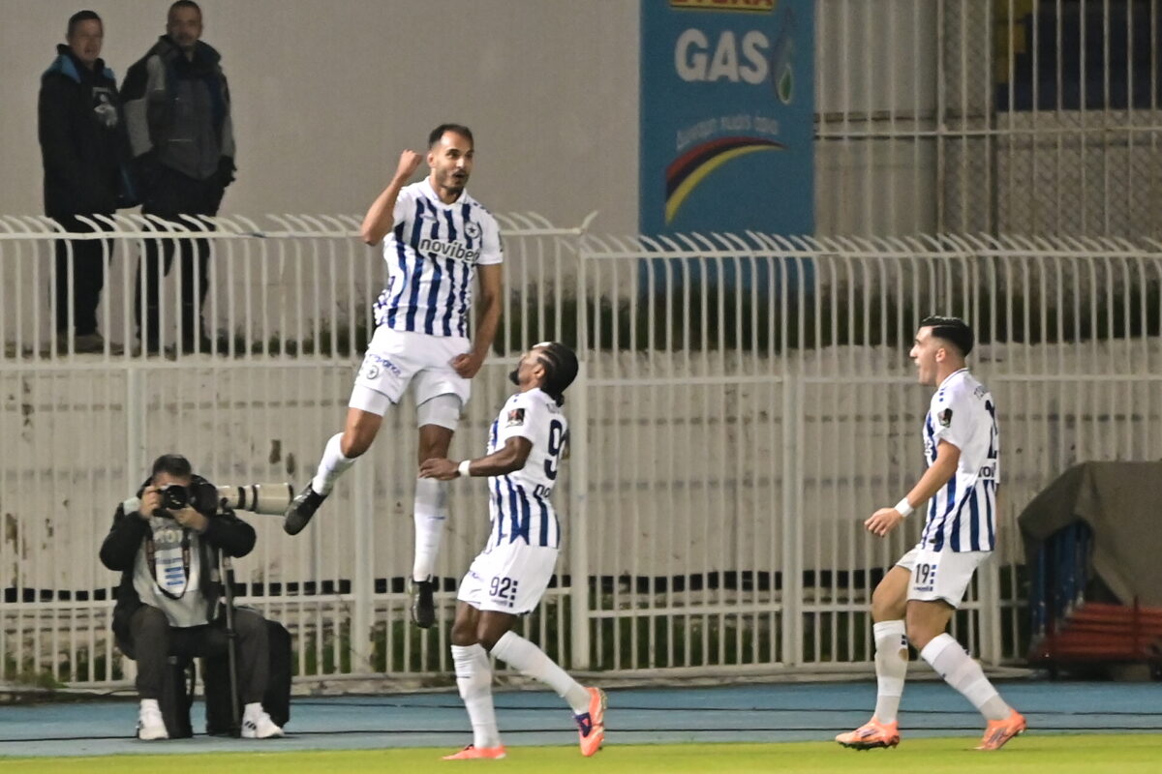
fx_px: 9683
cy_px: 387
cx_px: 581
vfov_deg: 4.6
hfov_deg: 6.9
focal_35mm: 300
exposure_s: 1/1250
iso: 3200
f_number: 2.8
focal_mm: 300
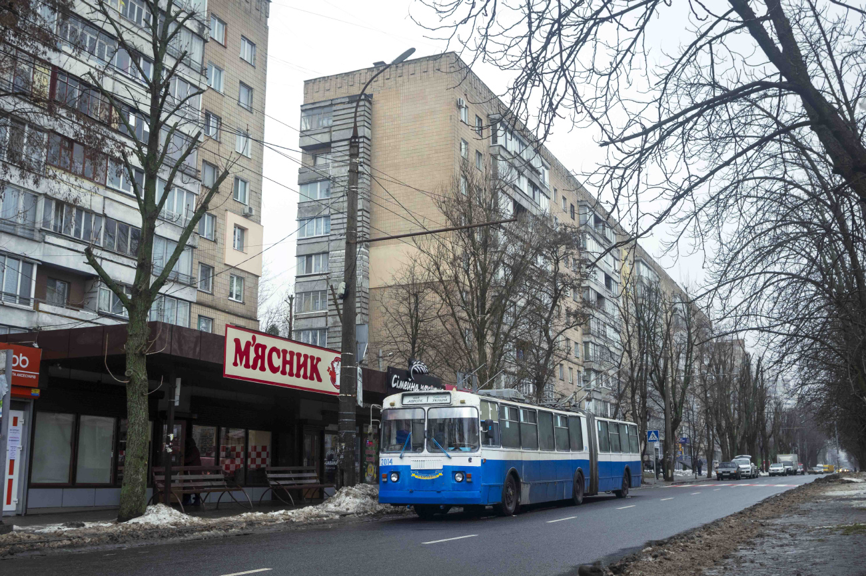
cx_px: 433
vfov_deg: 36.8
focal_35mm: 36
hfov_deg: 53.2
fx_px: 865
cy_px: 288
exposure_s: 1/100
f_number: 6.3
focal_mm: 24.38
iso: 200
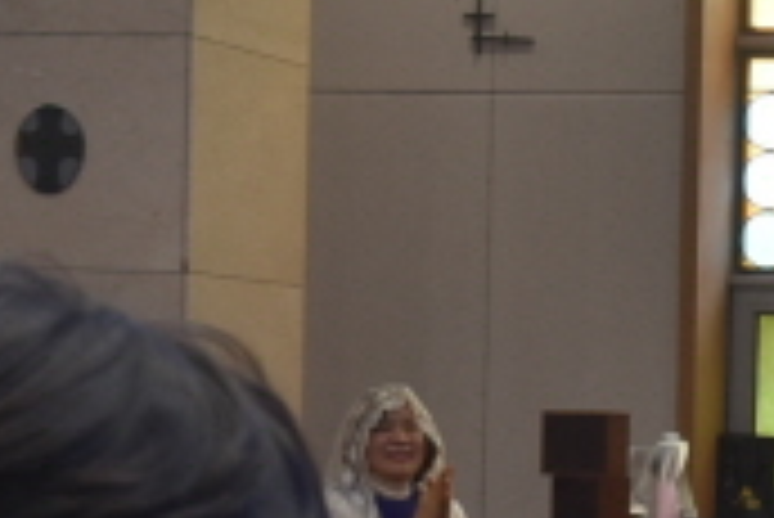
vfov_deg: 6.3
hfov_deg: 9.4
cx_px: 778
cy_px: 707
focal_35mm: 218
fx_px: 4689
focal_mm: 25
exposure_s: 1/80
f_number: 4.5
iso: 400
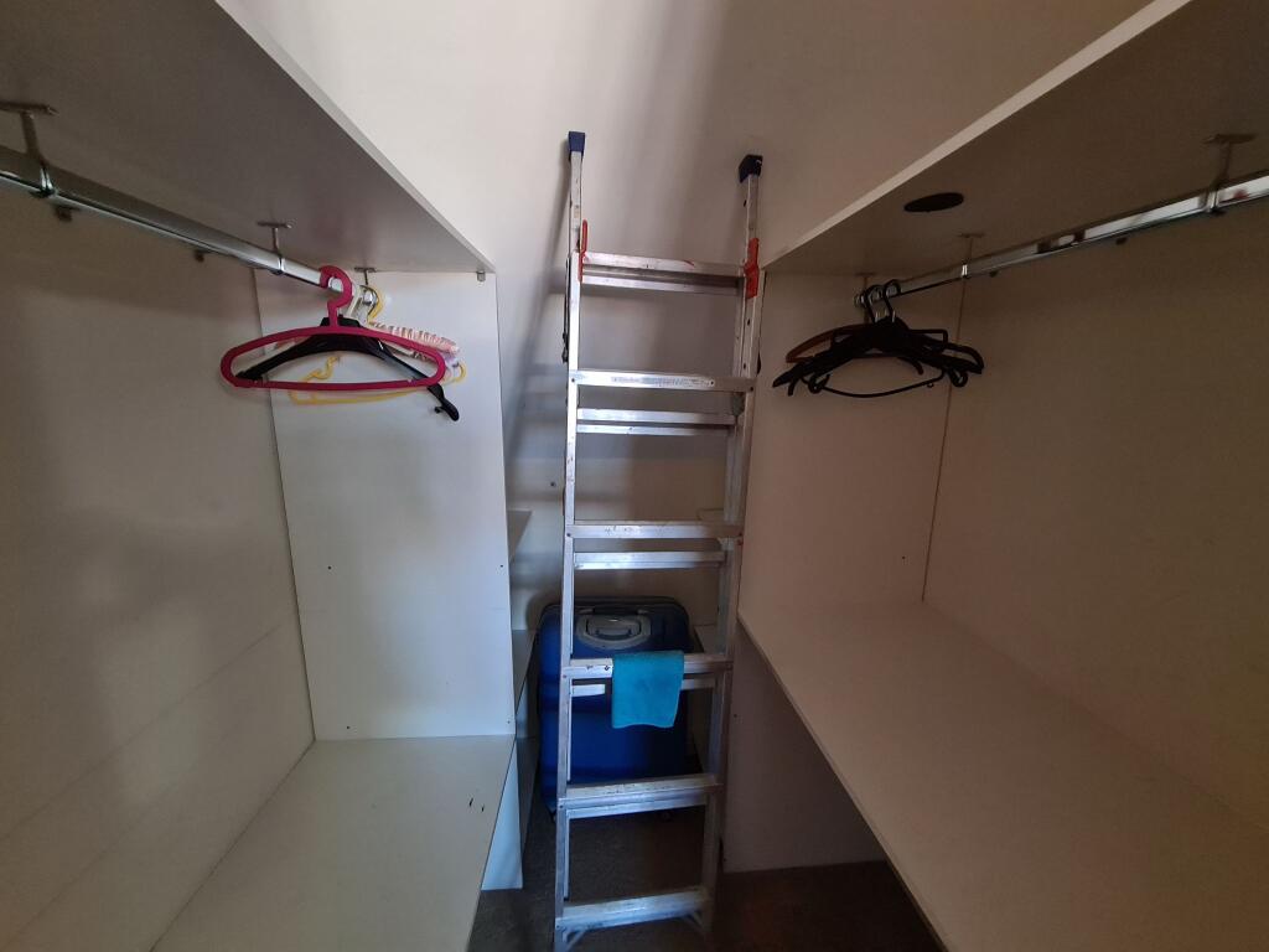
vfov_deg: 89.9
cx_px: 634
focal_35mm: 13
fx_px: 477
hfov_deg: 106.2
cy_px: 476
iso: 640
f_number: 2.2
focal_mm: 2.2
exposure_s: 1/25
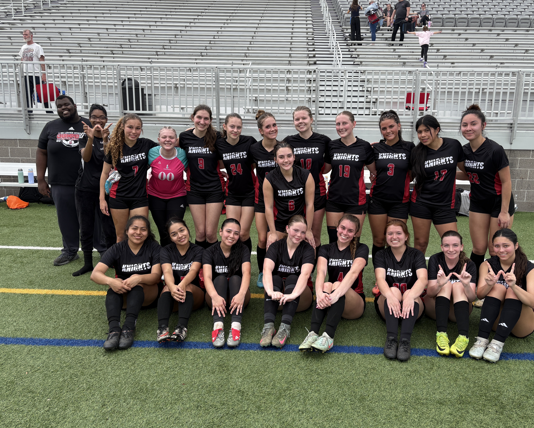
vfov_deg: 51.5
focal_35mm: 28
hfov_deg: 62.2
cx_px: 280
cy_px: 212
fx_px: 443
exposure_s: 1/1196
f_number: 1.6
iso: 50
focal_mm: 5.96
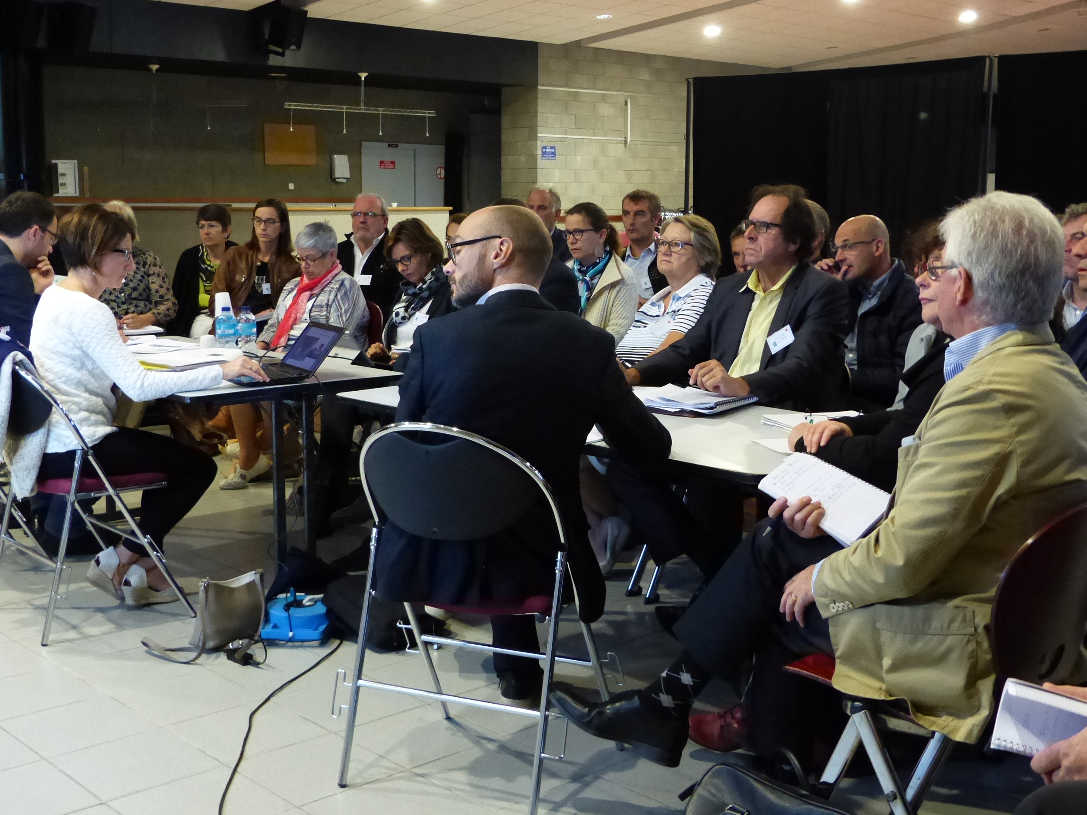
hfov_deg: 43.9
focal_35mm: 43
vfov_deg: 33.6
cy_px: 398
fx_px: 1350
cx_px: 550
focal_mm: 7.6
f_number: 2.8
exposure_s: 1/20
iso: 800
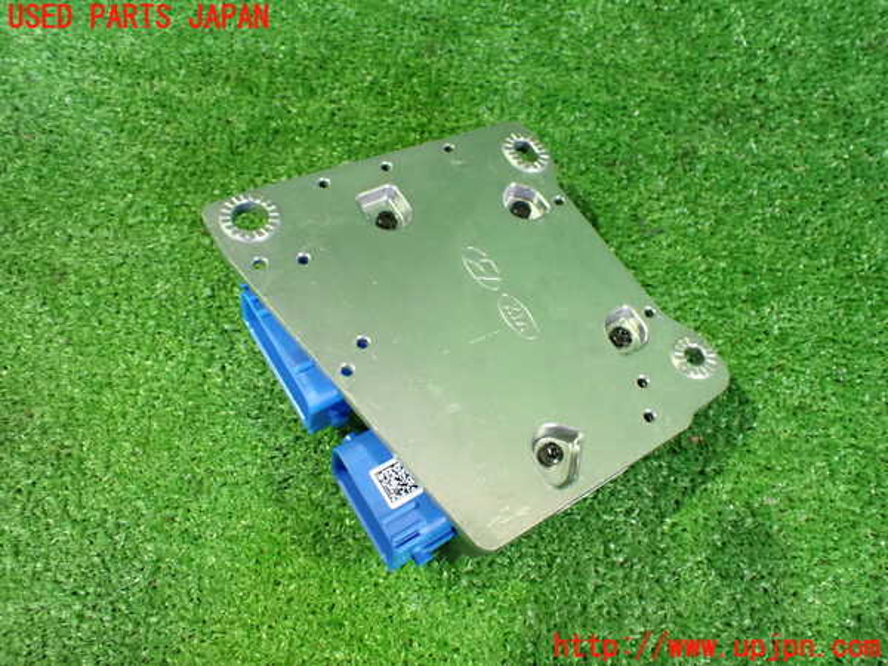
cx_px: 444
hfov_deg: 60.0
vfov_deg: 46.8
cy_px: 333
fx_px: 770
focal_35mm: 30
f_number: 2.3
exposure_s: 1/30
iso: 1250
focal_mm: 5.4
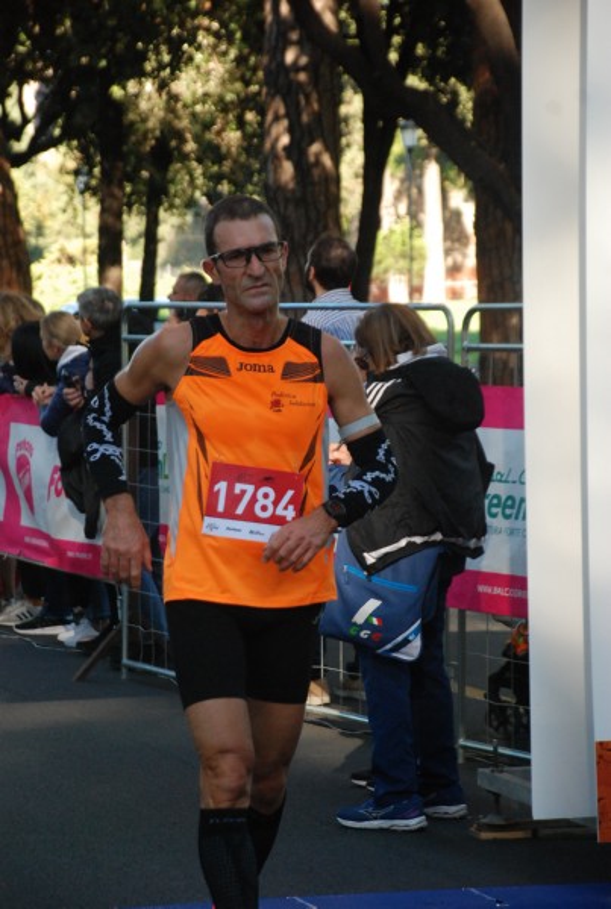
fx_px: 3609
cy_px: 454
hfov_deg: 9.7
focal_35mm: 142
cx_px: 306
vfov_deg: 14.4
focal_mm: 95
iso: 1000
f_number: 5.6
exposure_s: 1/400
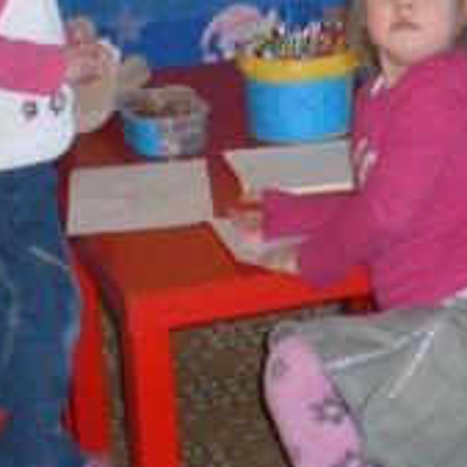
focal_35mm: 127
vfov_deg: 13.4
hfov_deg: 13.4
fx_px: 1938
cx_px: 522
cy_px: -88
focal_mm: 6.3
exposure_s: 1/60
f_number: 3.1
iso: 200
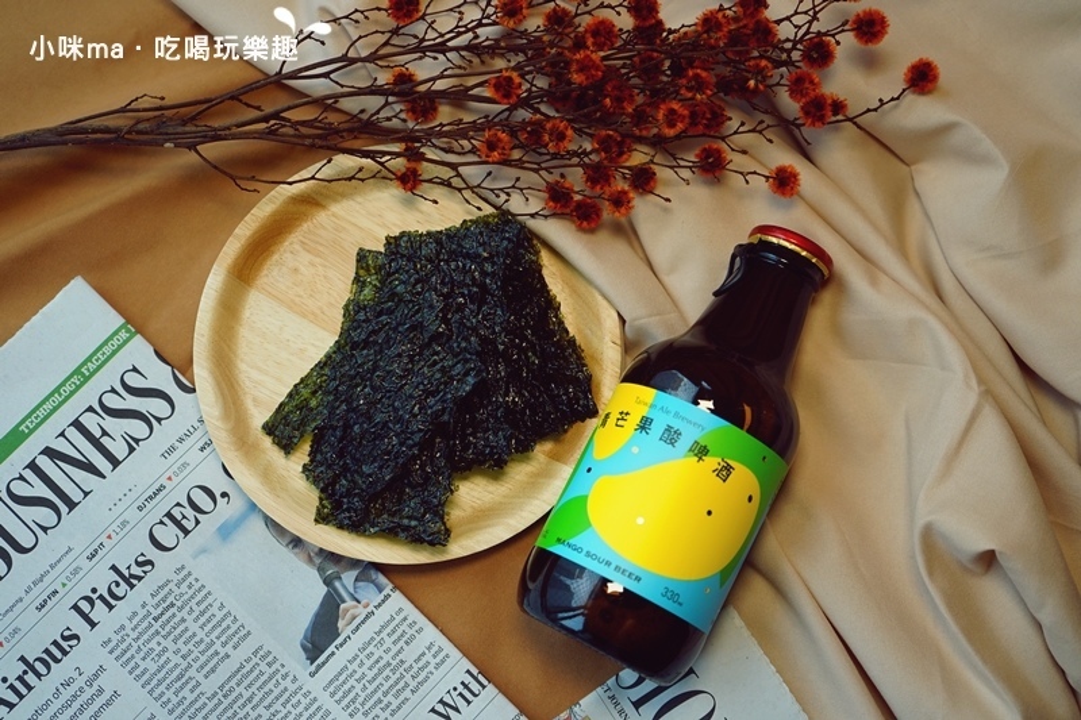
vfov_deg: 31.9
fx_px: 1261
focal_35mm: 42
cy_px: 360
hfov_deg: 46.4
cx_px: 540
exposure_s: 1/60
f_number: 4.5
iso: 400
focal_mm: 42
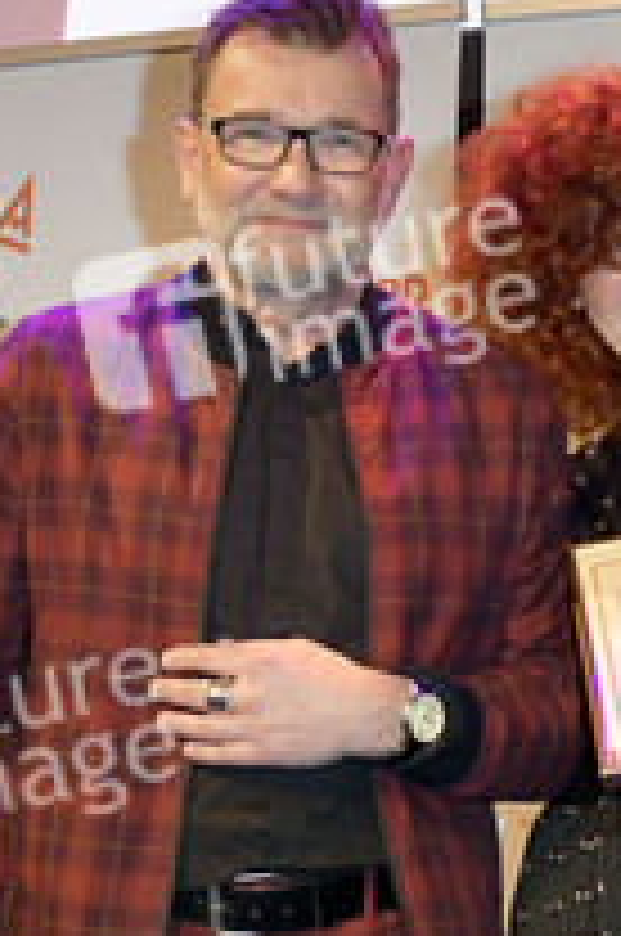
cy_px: 531
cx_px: 436
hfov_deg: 17.6
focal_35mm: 77
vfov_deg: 26.3
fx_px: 1999
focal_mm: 40
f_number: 5.6
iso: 1250
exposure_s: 1/200
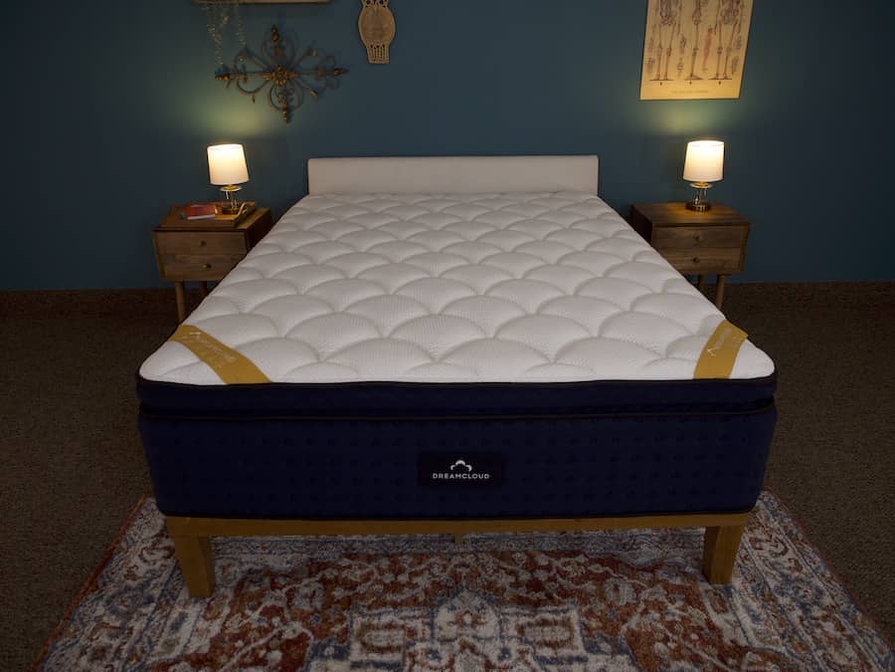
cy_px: 336
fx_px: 672
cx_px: 448
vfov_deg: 53.1
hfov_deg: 67.3
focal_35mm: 26
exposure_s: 1/60
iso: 125
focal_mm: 12
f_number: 2.8
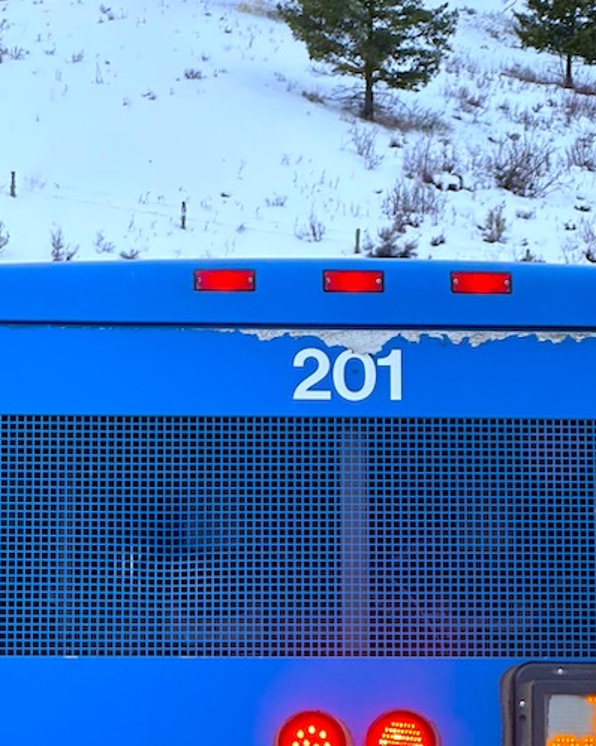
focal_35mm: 151
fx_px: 3331
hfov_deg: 10.2
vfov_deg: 12.6
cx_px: 380
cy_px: 709
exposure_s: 1/142
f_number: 2.8
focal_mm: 9
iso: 80
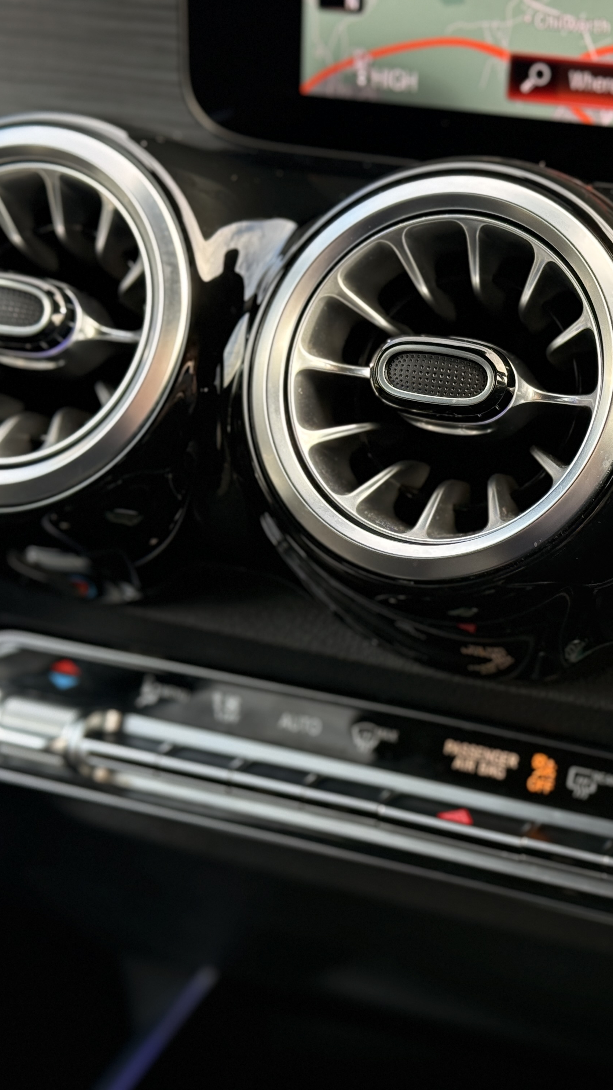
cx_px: 529
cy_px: 546
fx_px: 2023
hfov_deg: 17.0
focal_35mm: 70
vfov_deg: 30.2
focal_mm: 6.76
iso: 160
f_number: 1.78
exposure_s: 1/200
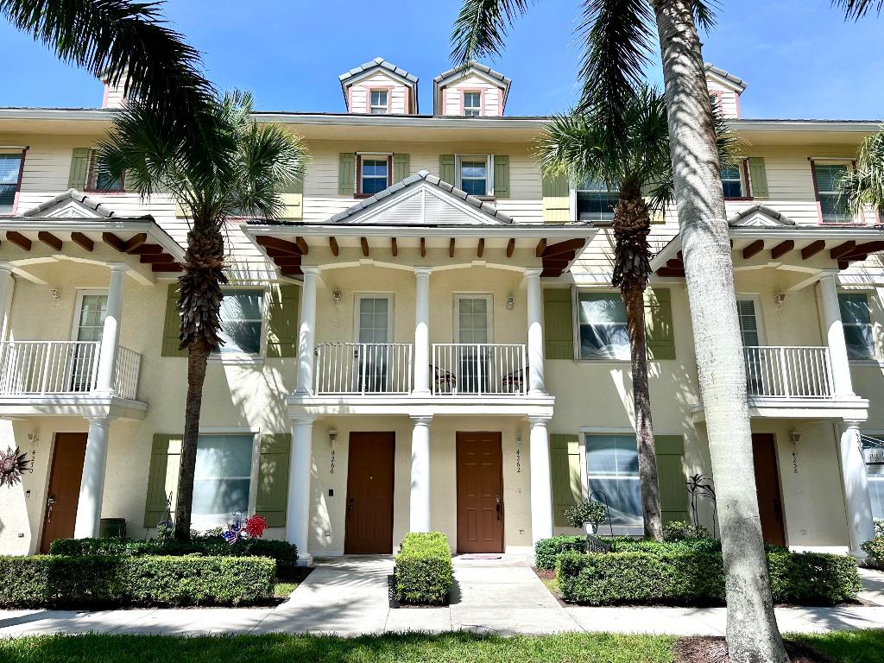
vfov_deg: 56.8
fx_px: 613
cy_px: 332
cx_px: 442
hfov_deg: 71.6
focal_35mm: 24
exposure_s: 1/4545
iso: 80
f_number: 1.78
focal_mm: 6.86
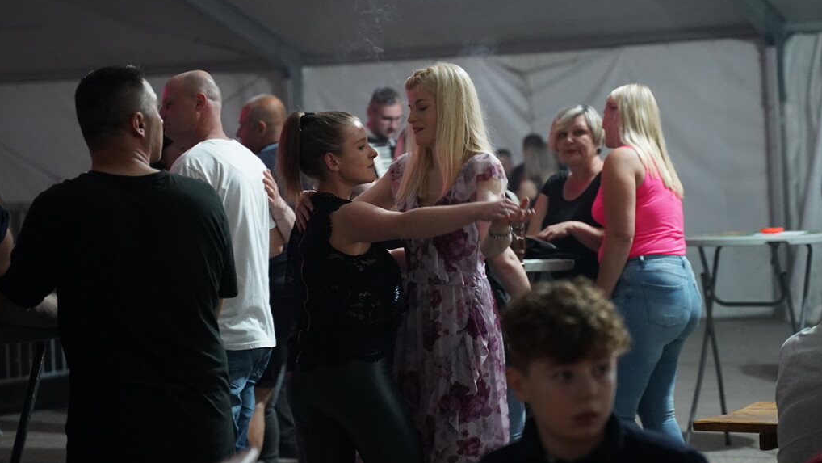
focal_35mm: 79
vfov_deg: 15.3
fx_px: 1722
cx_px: 410
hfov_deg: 26.8
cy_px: 265
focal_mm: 75
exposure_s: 1/80
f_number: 2.8
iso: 4000
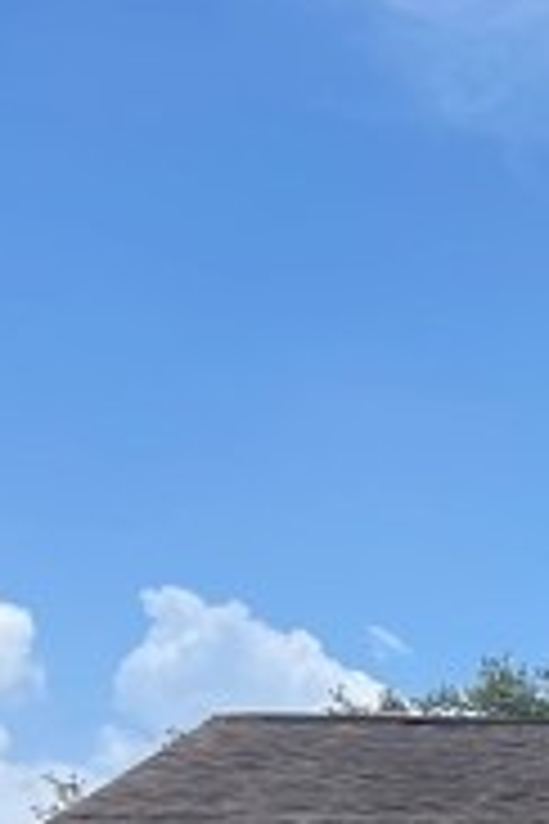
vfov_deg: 13.3
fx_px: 3454
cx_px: 1278
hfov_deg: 8.4
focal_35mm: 151
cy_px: 977
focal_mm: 5.1
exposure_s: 1/2433
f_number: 1.6
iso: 50
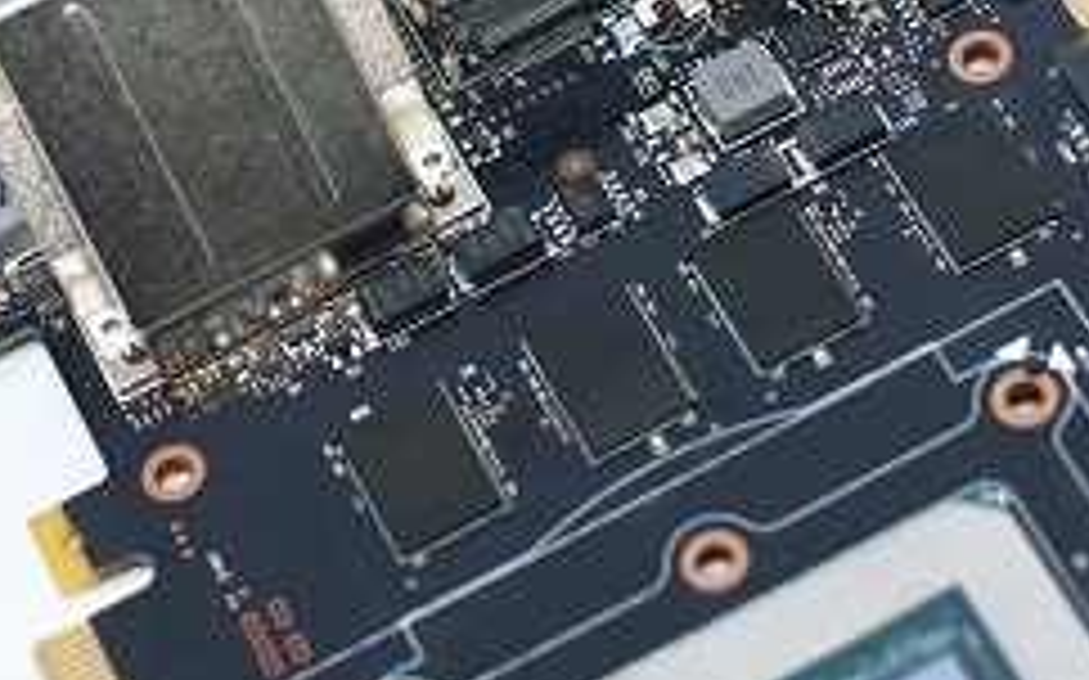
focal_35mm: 142
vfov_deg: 9.2
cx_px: 536
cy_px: 86
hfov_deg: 14.7
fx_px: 4212
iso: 200
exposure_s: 1/200
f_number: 3.5
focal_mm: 50
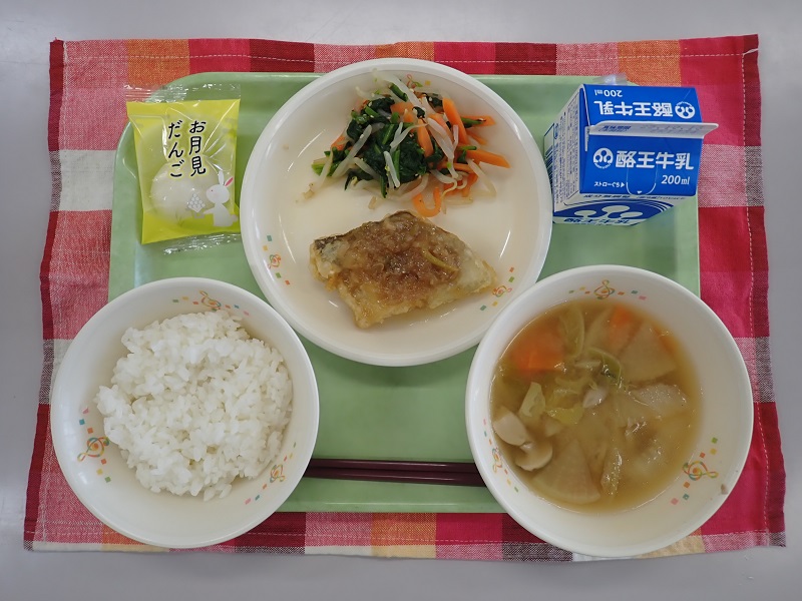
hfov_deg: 69.4
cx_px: 401
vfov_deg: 54.9
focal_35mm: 25
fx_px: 579
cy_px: 300
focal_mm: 4.5
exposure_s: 1/125
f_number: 2
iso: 100
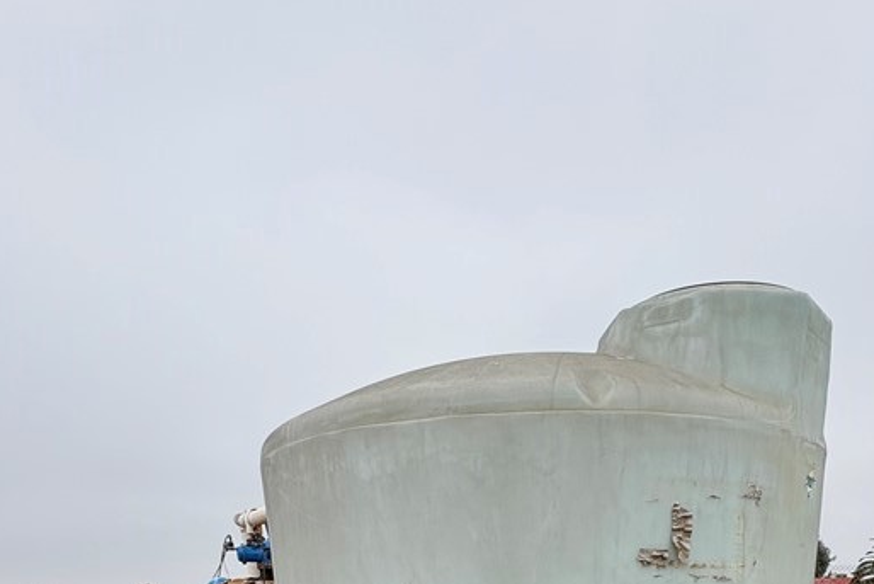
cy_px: 787
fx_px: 704
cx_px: 536
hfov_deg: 62.9
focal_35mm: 29
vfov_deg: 32.1
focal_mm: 2.22
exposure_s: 1/423
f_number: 2.2
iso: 40
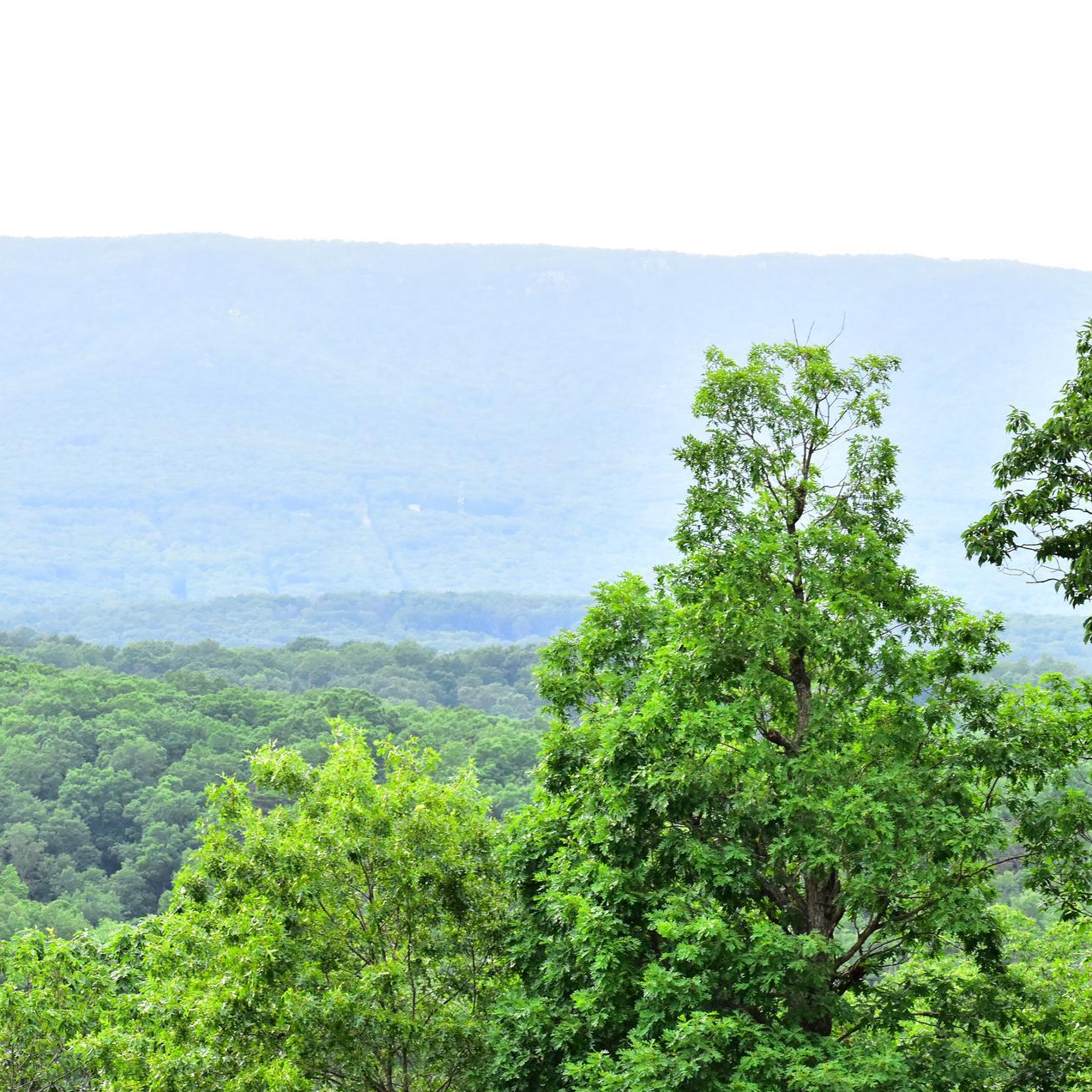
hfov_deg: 10.9
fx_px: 5710
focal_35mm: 160
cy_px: 533
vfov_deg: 10.9
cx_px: 565
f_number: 10
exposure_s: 1/200
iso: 800
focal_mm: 78
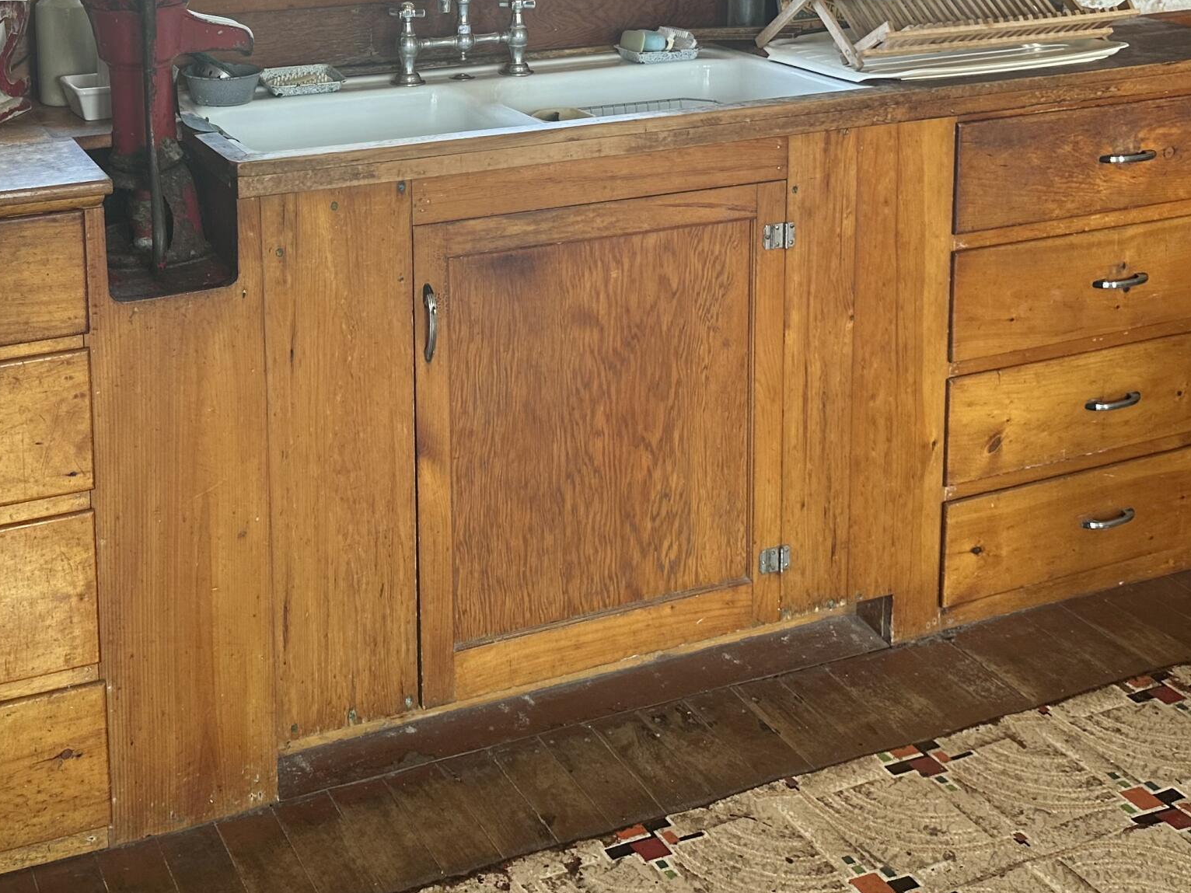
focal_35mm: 47
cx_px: 388
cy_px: 44
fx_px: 1617
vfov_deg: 29.3
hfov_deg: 39.9
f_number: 1.78
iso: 100
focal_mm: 6.86
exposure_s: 1/121
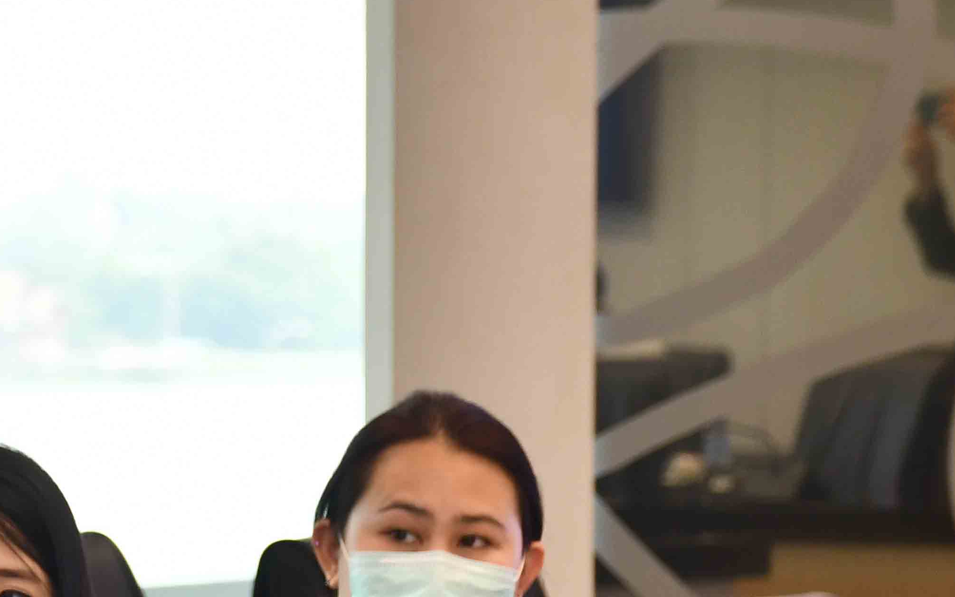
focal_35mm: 316
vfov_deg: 4.1
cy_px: 742
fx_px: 8225
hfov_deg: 6.6
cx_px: 148
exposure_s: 1/60
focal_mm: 75
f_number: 5.3
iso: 720
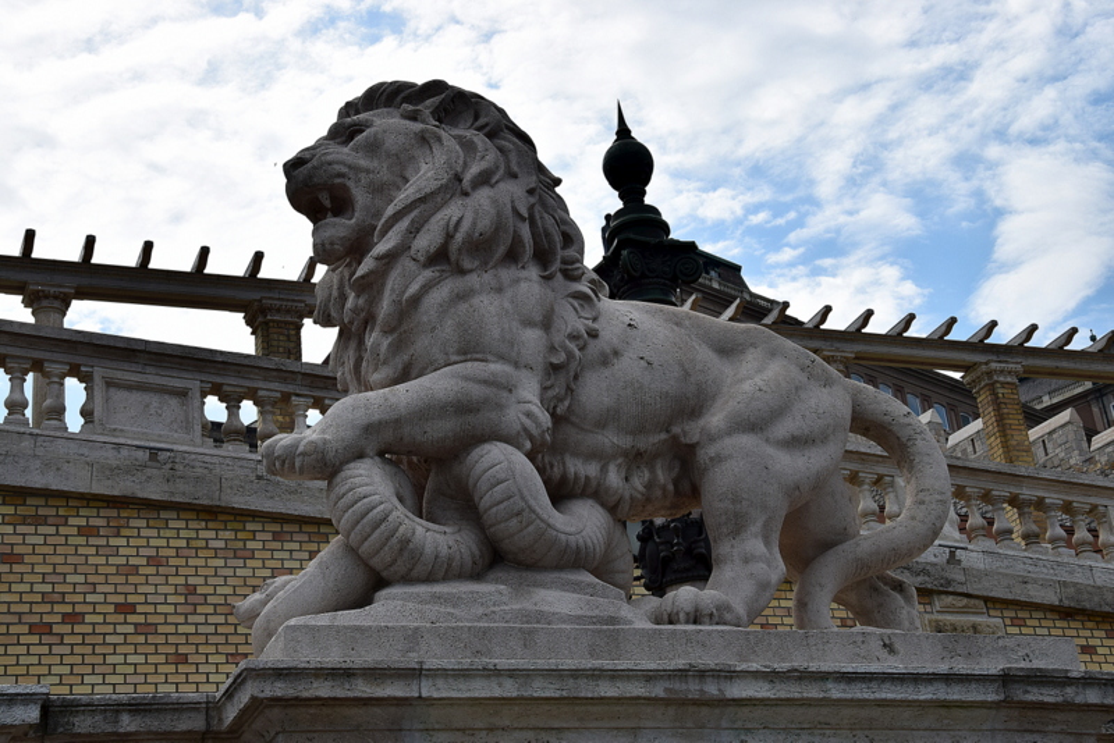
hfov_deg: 31.9
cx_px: 557
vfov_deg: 21.6
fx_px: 1950
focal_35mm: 63
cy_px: 372
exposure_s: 1/500
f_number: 11
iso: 200
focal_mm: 42
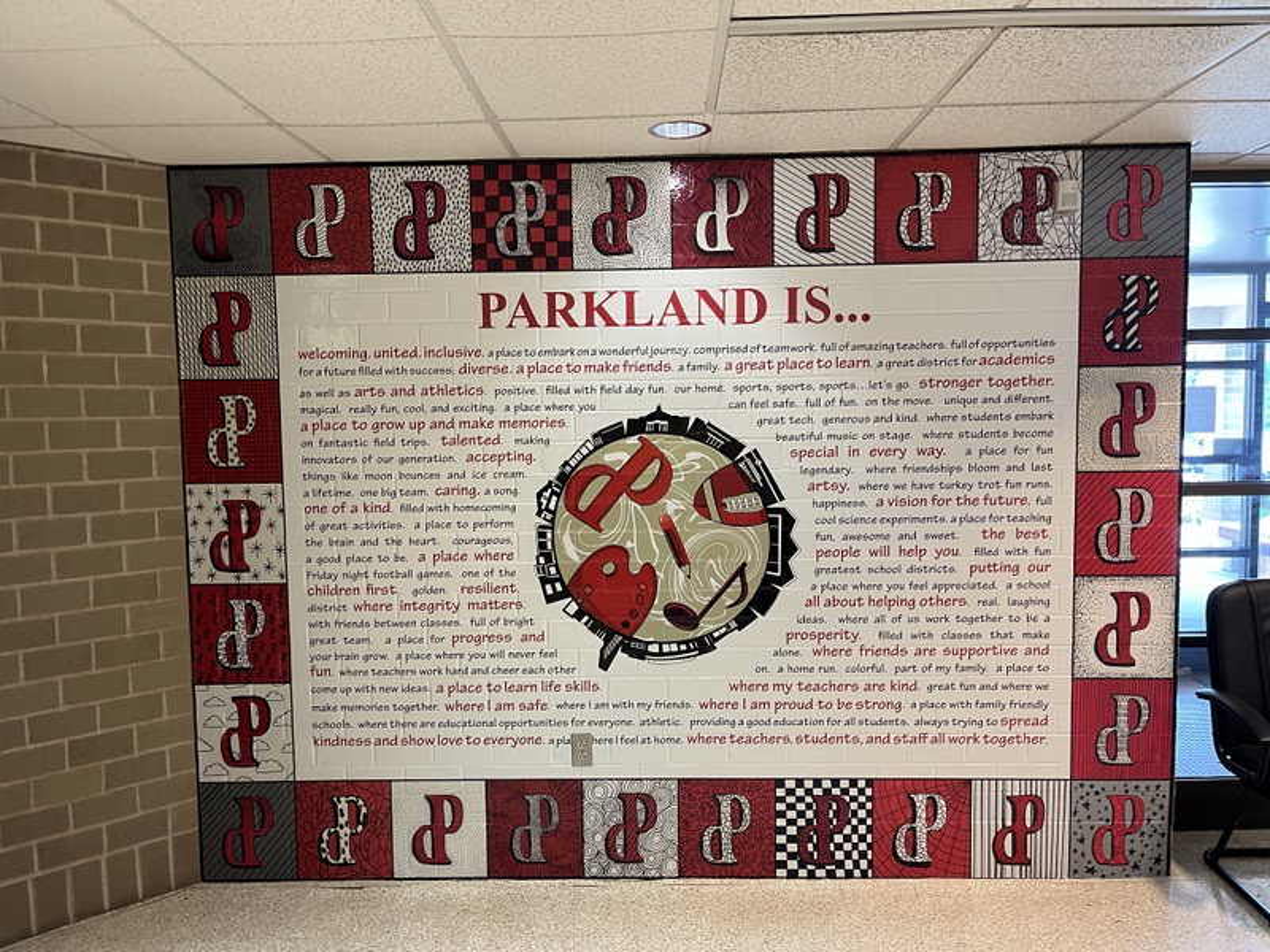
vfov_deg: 53.1
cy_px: 476
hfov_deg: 67.3
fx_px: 954
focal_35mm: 26
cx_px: 635
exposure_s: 1/60
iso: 125
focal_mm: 5.1
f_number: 1.6
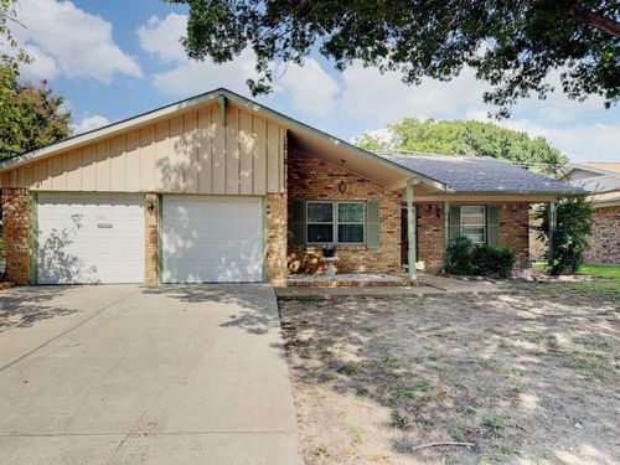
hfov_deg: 71.6
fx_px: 430
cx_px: 310
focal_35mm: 24
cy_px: 232
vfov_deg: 56.8
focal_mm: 6.76
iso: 80
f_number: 1.78
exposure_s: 1/4608
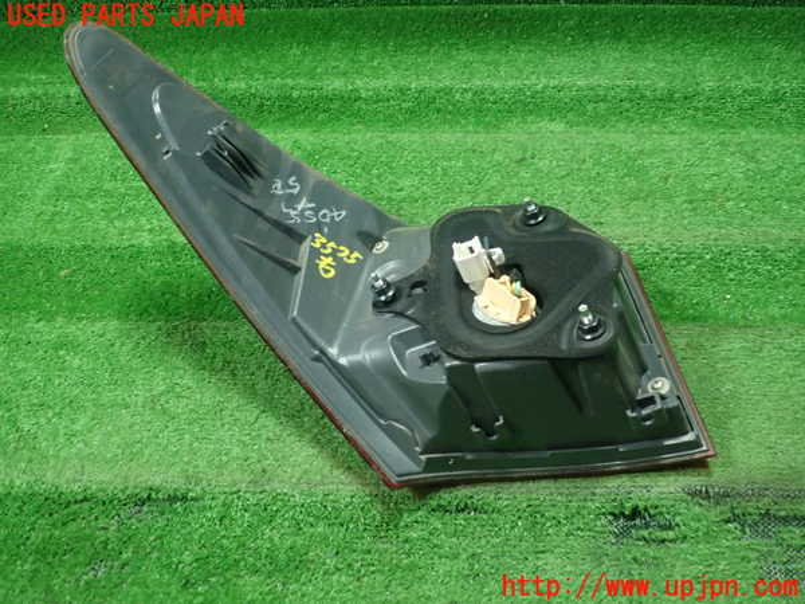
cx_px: 402
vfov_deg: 46.8
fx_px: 698
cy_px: 302
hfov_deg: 60.0
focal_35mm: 30
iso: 500
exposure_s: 1/125
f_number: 2.3
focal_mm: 5.5
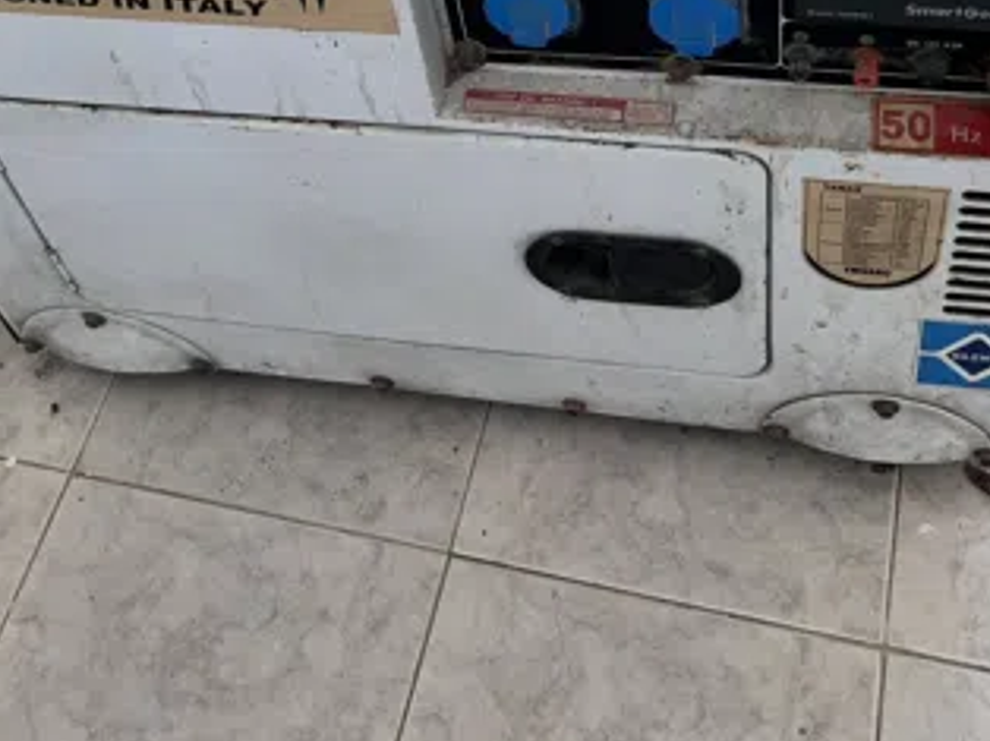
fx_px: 1515
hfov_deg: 36.2
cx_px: 463
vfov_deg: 26.1
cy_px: 9
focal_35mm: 53
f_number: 1.5
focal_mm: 5.7
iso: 160
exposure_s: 1/60
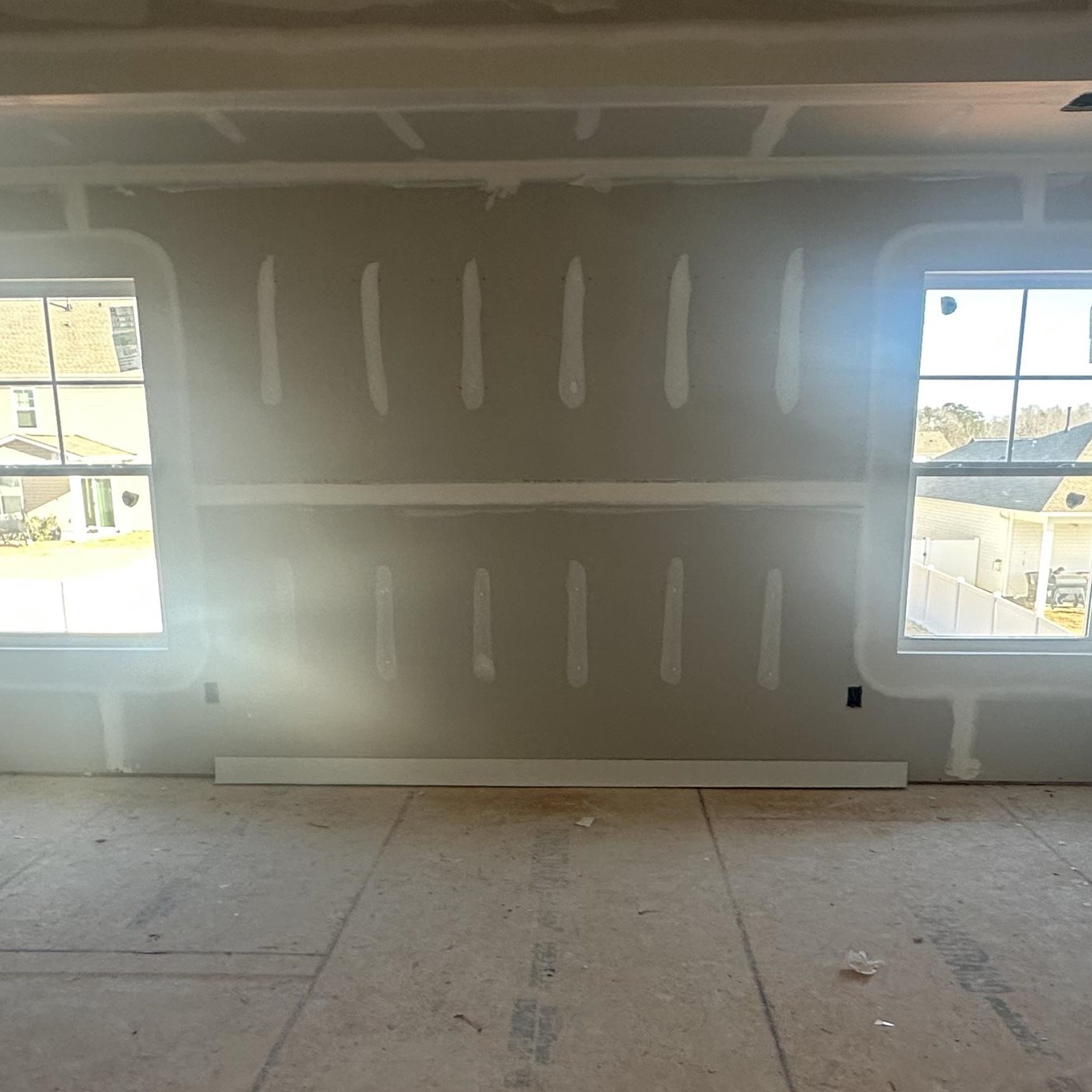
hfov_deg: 57.3
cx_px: 564
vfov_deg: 56.6
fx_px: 999
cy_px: 684
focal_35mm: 28
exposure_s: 1/99
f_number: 2.2
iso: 100
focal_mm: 2.22
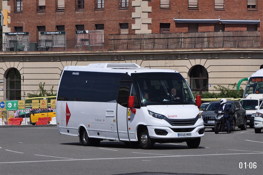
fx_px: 1149
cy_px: 88
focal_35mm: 158
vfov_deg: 8.7
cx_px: 132
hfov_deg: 13.1
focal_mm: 105
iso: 400
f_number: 8
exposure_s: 1/2000
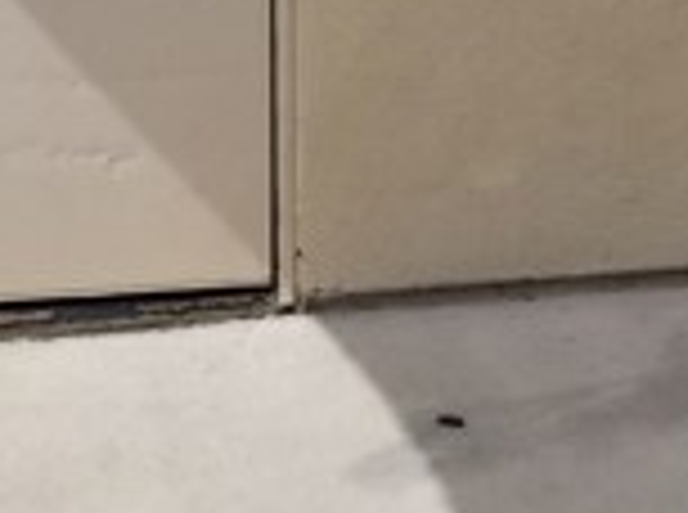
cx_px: 360
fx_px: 2161
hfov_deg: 18.1
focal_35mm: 109
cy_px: -99
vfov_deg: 13.2
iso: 50
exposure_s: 1/3032
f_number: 1.7
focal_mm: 4.25
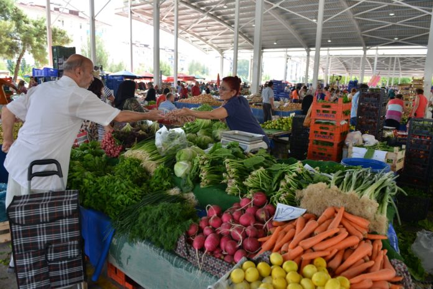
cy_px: 144
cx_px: 216
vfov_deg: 53.1
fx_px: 289
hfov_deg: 73.7
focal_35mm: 24
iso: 100
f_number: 4.5
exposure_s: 1/60
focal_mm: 24
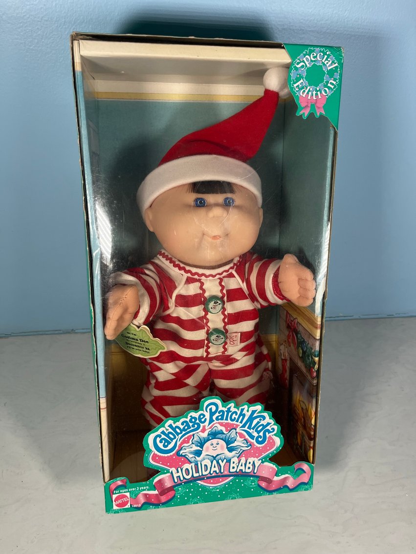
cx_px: 208
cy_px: 277
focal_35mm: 26
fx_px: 417
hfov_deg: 53.1
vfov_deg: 67.3
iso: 80
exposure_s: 1/120
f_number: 1.6
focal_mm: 5.1
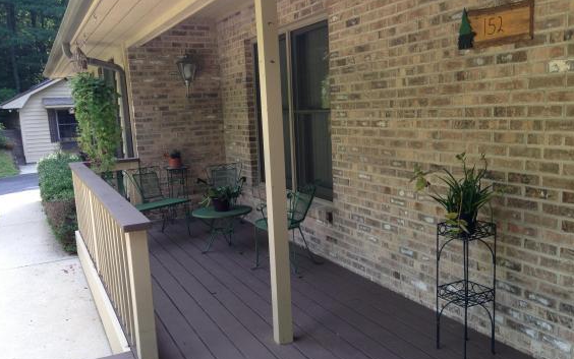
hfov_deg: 54.0
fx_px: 563
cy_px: 196
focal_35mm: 36
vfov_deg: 35.3
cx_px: 285
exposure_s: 1/120
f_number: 2.4
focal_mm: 4.12
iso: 64
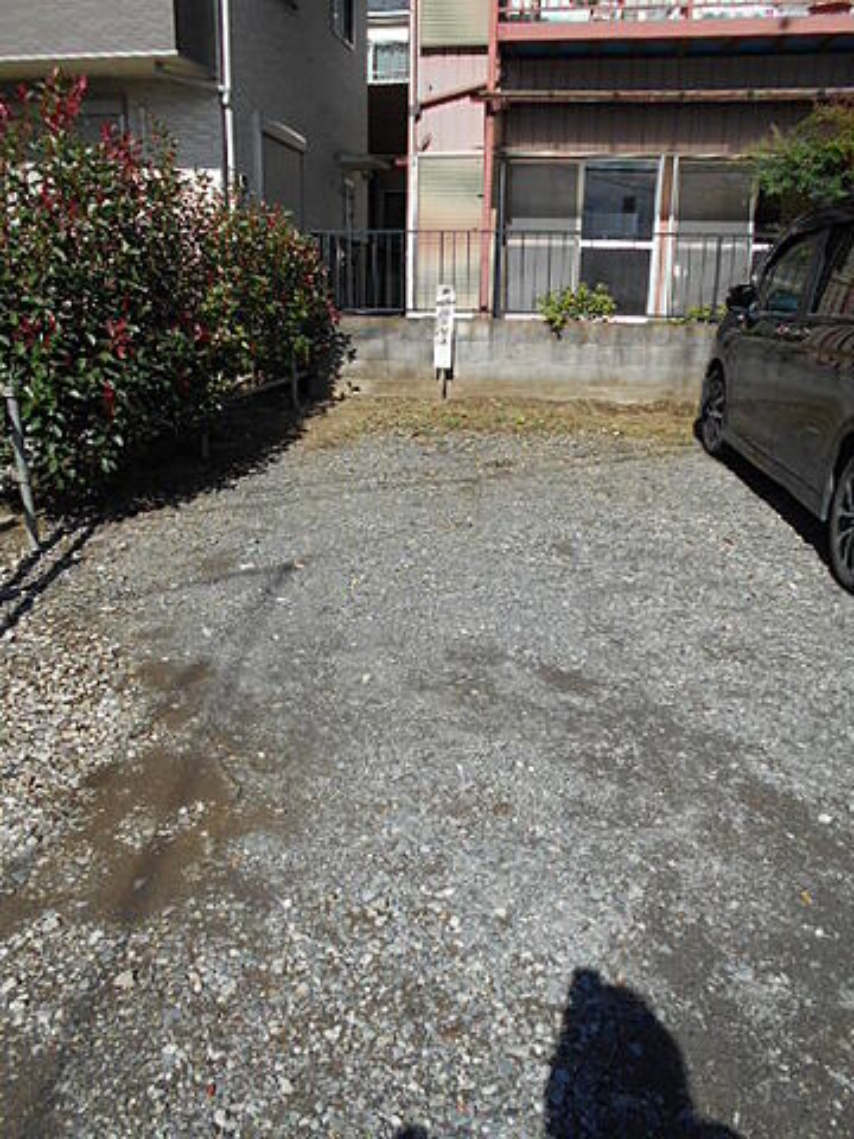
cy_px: 570
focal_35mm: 26
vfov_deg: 67.3
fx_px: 855
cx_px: 427
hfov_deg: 53.1
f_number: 3.2
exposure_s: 1/1000
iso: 80
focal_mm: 4.6
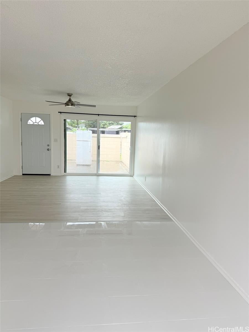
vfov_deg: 71.6
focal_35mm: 24
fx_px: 230
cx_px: 124
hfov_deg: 56.8
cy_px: 166
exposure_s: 1/121
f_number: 1.78
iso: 64
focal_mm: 6.76
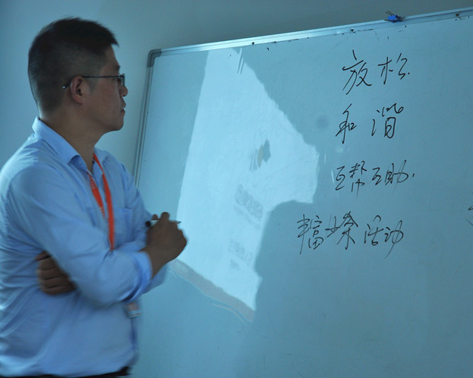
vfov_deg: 12.8
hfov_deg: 16.0
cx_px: 253
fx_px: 1679
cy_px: 189
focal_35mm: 120
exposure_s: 1/13
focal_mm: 70
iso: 250
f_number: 5.3
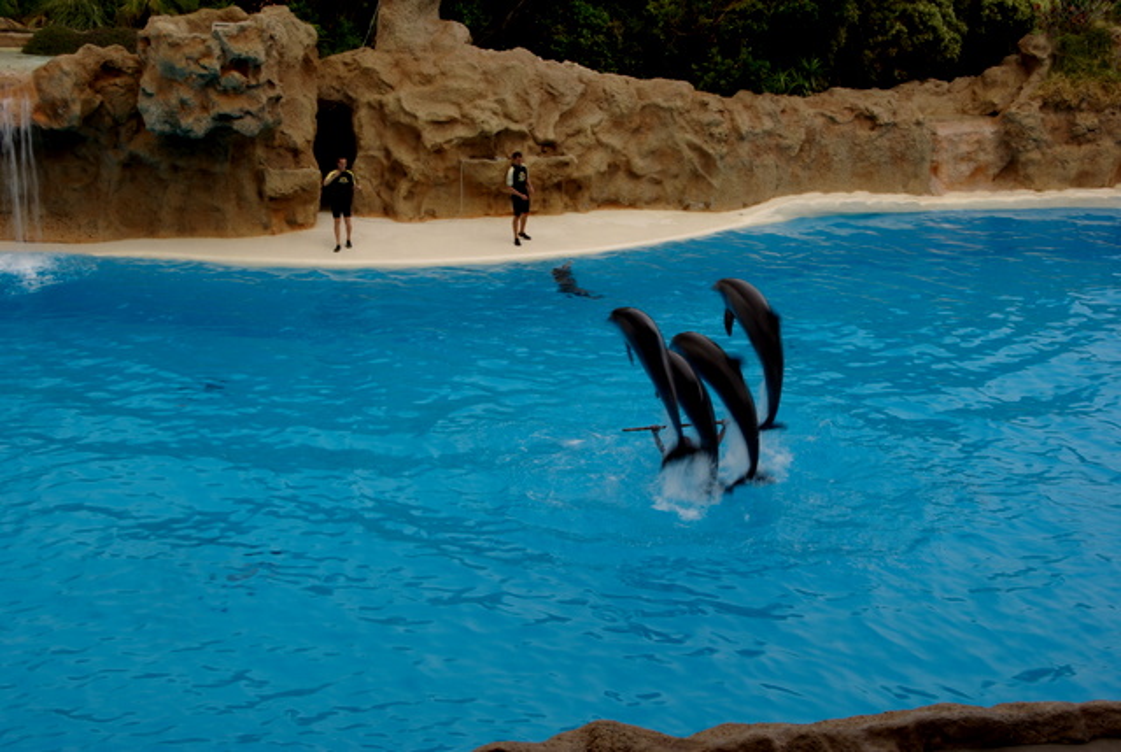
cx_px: 560
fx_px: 1871
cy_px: 376
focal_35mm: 60
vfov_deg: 22.7
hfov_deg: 33.3
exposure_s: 1/15
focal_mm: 40
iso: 100
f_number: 16
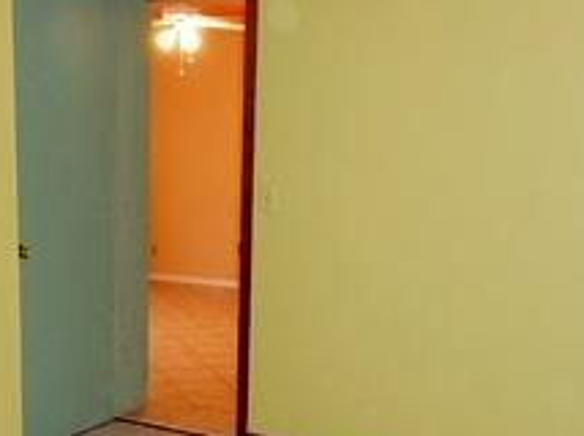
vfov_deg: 25.0
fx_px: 977
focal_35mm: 58
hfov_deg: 33.2
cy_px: 300
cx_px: 246
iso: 500
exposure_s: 1/30
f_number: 4.2
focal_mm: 5.6
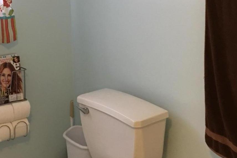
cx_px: 119
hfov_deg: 28.5
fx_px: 467
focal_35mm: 71
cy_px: 42
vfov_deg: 19.1
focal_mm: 4.15
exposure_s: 1/15
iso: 100
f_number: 2.2
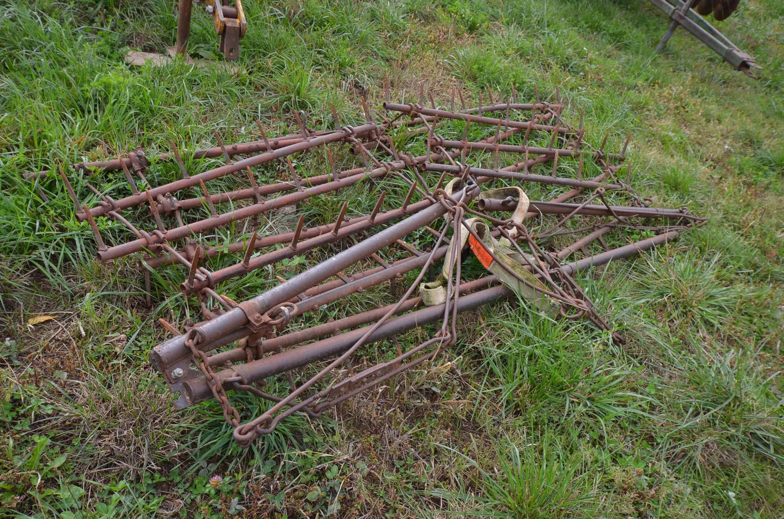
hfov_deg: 64.7
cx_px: 392
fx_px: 619
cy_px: 260
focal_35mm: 28
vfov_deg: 45.5
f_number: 7.1
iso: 200
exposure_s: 1/200
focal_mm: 19
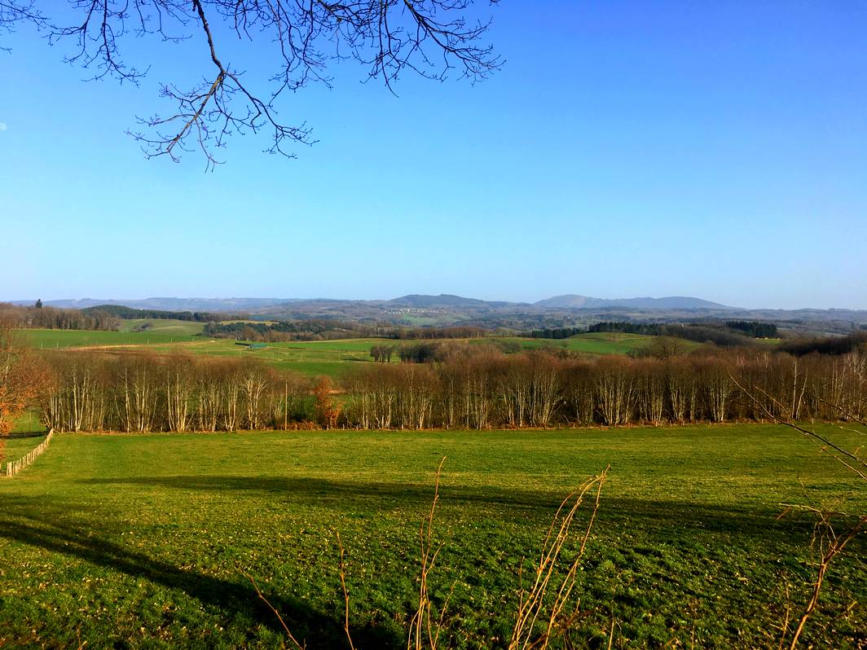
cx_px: 434
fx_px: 726
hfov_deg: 61.7
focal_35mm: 29
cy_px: 325
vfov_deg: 48.2
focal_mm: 4.15
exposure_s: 1/1099
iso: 25
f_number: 2.2
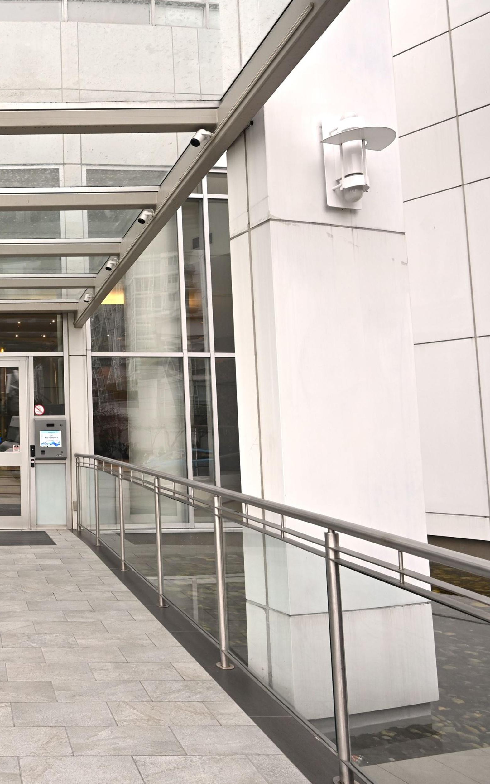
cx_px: -33
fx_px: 598
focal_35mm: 28
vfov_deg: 66.5
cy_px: 392
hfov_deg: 38.0
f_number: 8
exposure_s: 1/80
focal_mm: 18
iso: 320
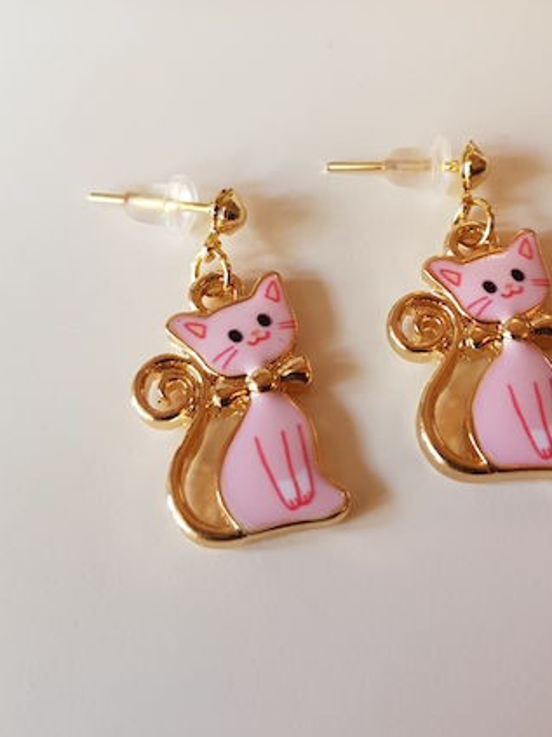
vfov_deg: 45.4
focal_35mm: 41
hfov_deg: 35.0
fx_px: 872
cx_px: 336
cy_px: 278
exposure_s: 1/50
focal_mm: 4.2
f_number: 1.7
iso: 64
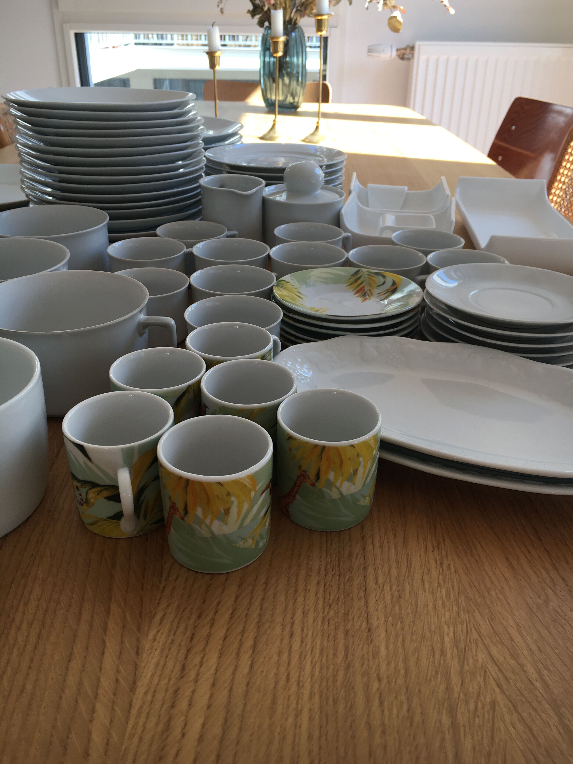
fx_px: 640
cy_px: 382
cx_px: 286
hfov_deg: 48.2
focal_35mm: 29
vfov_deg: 61.7
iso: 25
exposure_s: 1/137
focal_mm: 4.15
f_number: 2.2
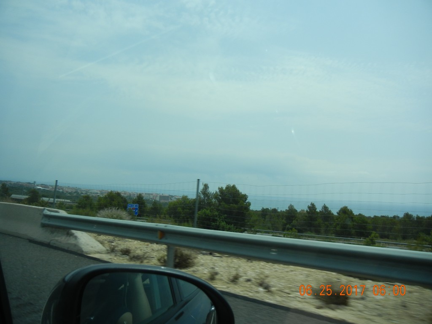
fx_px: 374
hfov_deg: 60.0
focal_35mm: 30
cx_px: 216
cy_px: 162
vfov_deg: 46.8
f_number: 7
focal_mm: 5.4
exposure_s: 1/641
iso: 160
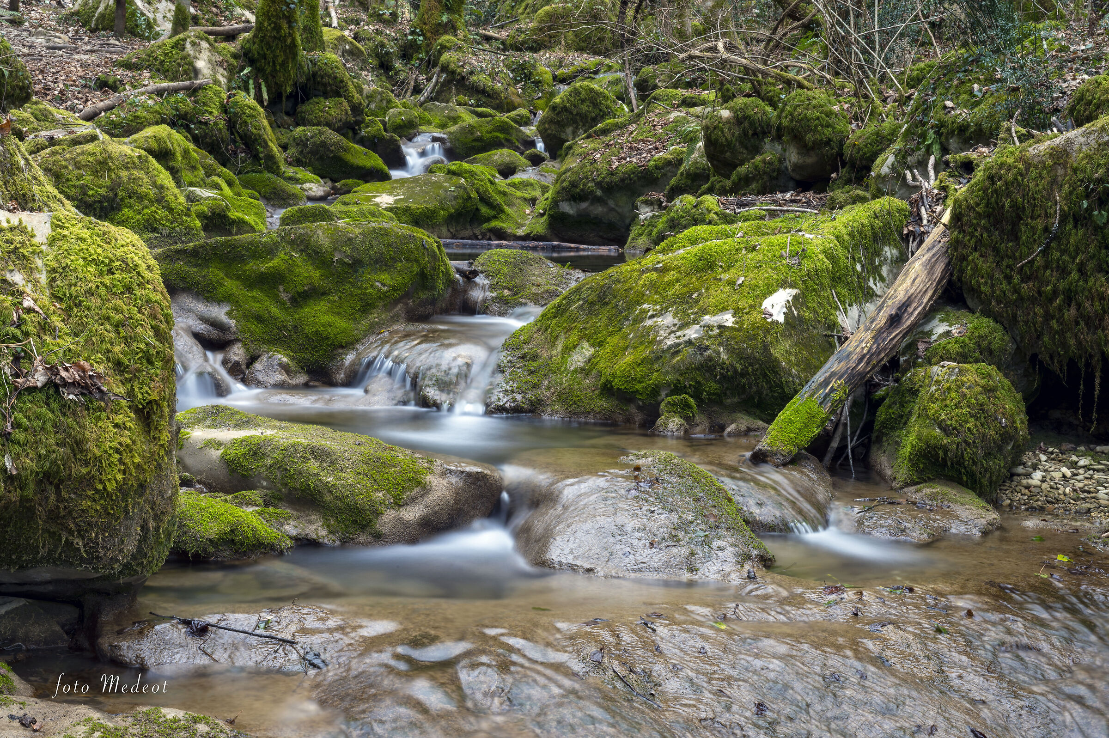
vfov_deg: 24.2
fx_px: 1724
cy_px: 369
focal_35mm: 56
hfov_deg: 35.7
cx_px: 554
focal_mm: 56
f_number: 22
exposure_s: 30
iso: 100
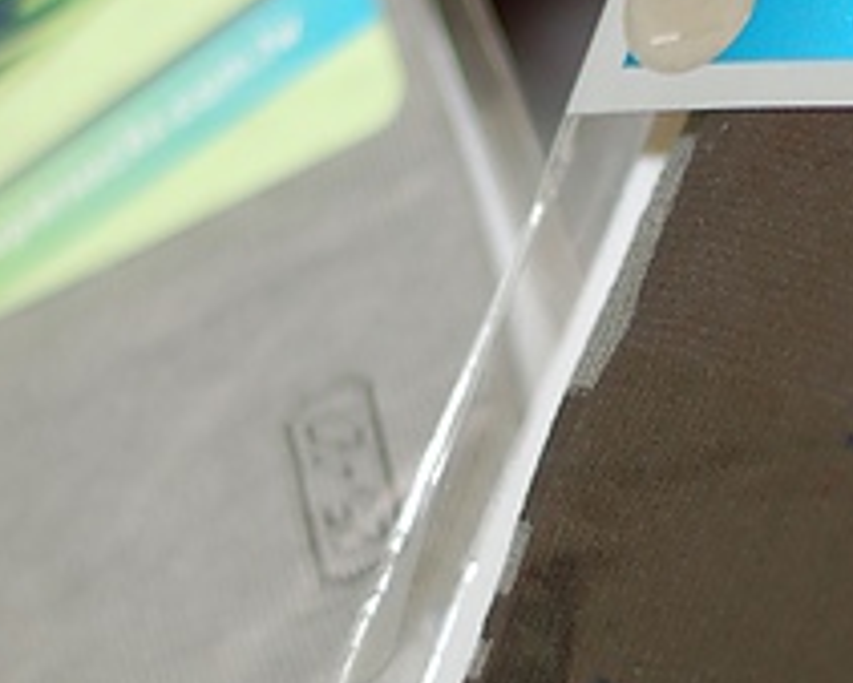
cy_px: 352
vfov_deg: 7.7
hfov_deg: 9.6
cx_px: 558
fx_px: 5051
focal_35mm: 200
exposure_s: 1/60
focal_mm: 50
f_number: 1.8
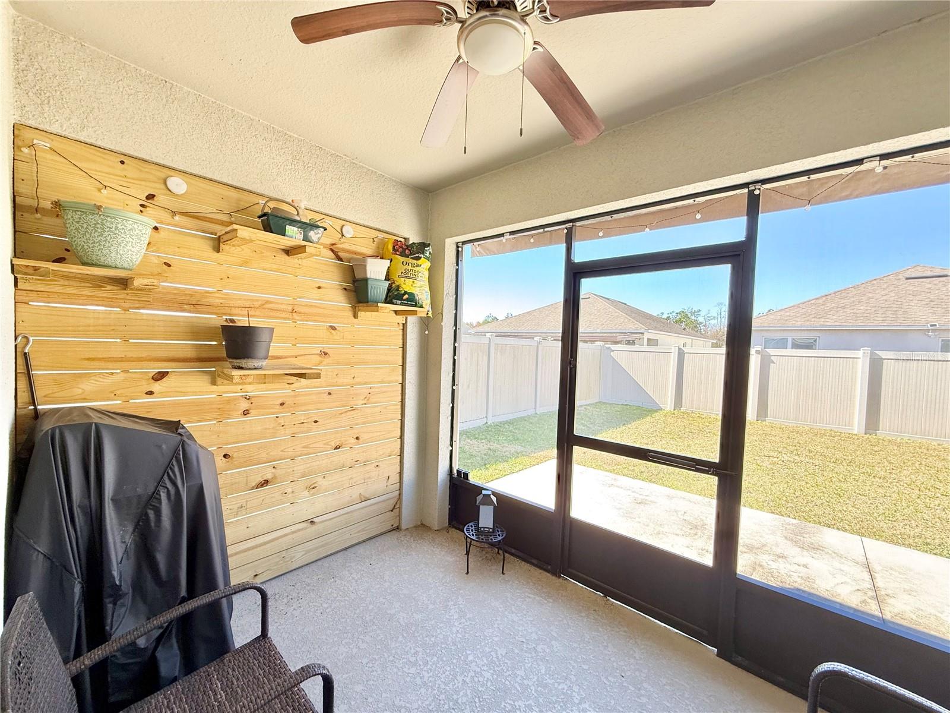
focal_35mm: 14
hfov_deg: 102.1
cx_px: 475
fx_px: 384
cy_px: 356
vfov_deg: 85.7
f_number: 2.2
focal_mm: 2.22
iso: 160
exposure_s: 1/99
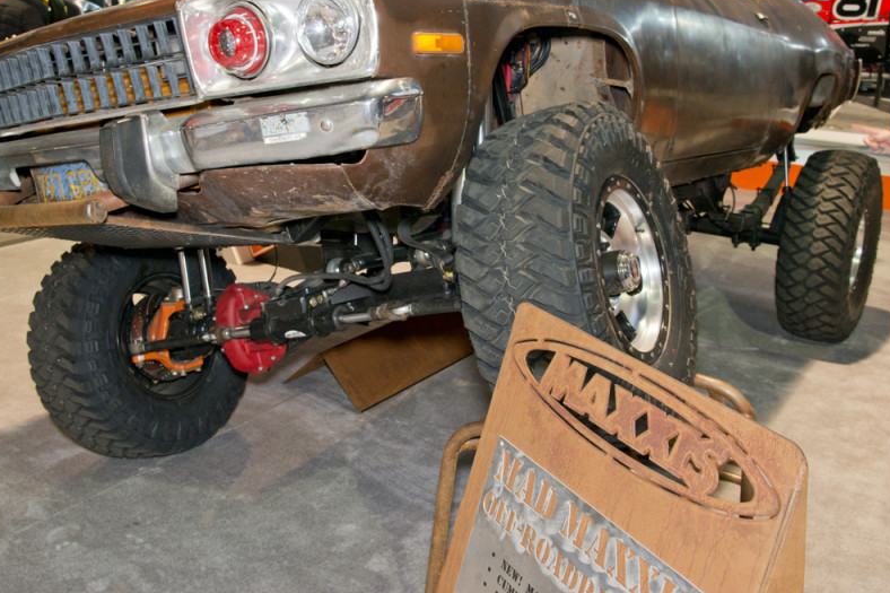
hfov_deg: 49.5
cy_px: 211
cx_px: 407
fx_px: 964
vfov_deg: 34.0
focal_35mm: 39
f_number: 8
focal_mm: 30
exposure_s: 1/60
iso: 1250
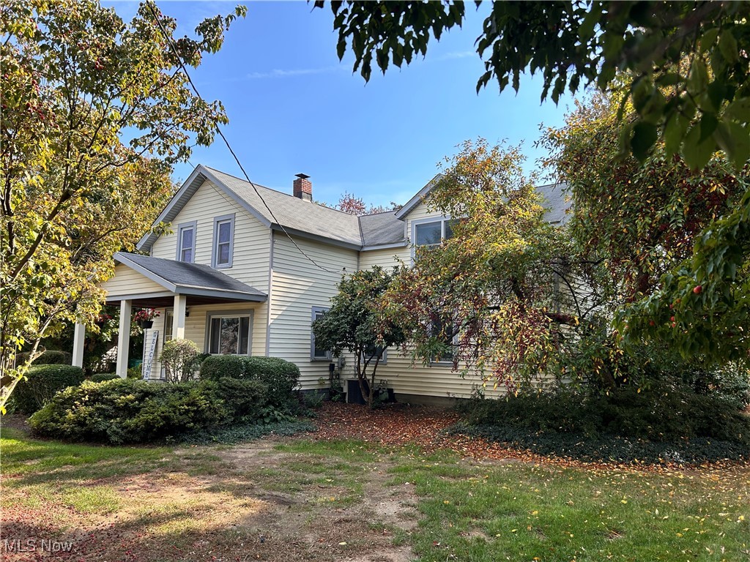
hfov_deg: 67.3
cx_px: 375
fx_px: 563
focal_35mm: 26
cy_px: 281
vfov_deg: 53.1
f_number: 1.5
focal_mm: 5.7
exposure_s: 1/1724
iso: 50
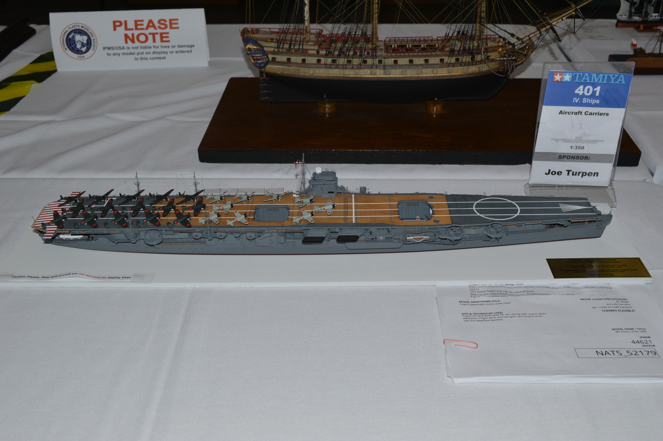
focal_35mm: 42
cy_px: 220
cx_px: 332
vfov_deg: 31.8
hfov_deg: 46.4
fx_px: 773
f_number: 8
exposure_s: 1/60
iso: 100
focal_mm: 28
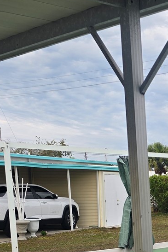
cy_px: 257
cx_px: 268
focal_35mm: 70
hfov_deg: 17.2
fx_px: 490
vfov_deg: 27.1
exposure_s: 1/215
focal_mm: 6.3
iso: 12
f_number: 1.7
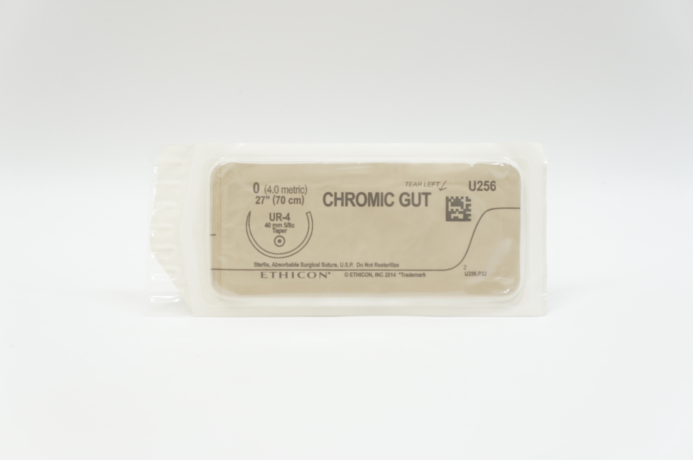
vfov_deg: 24.3
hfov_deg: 36.0
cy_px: 230
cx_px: 346
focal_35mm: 56
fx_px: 1067
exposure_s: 1/50
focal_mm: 37
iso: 400
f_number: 6.3
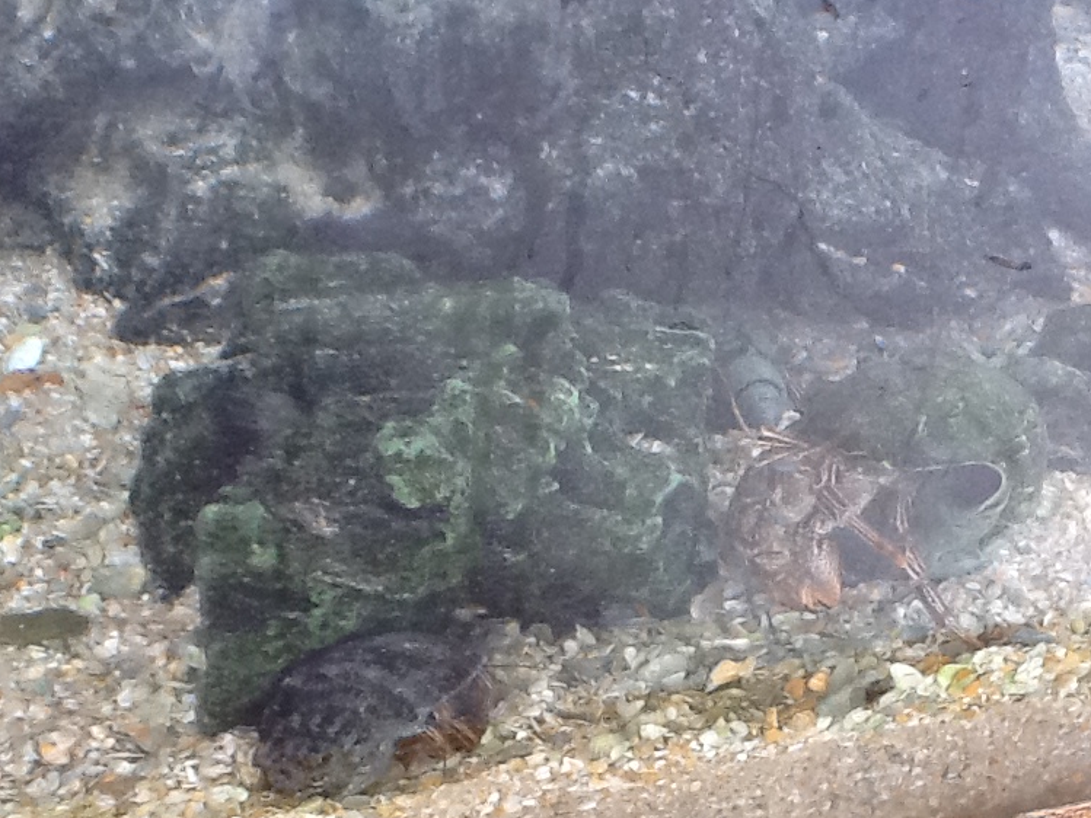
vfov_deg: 34.9
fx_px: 1292
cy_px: 515
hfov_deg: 45.7
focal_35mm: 41
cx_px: 581
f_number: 2.4
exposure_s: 1/120
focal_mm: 2.03
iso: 125
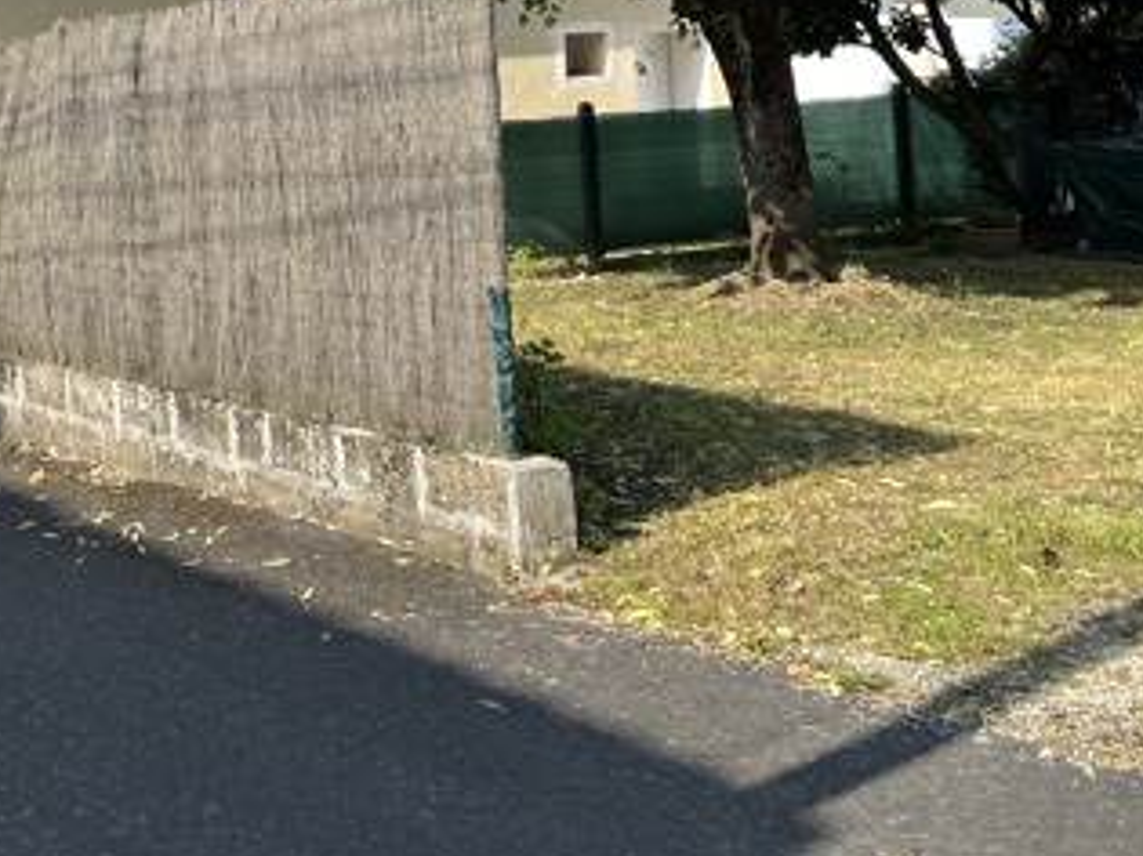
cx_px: 0
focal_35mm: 66
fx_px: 2178
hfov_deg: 27.7
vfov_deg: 20.7
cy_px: -181
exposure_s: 1/3135
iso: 50
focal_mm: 5.1
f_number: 1.6
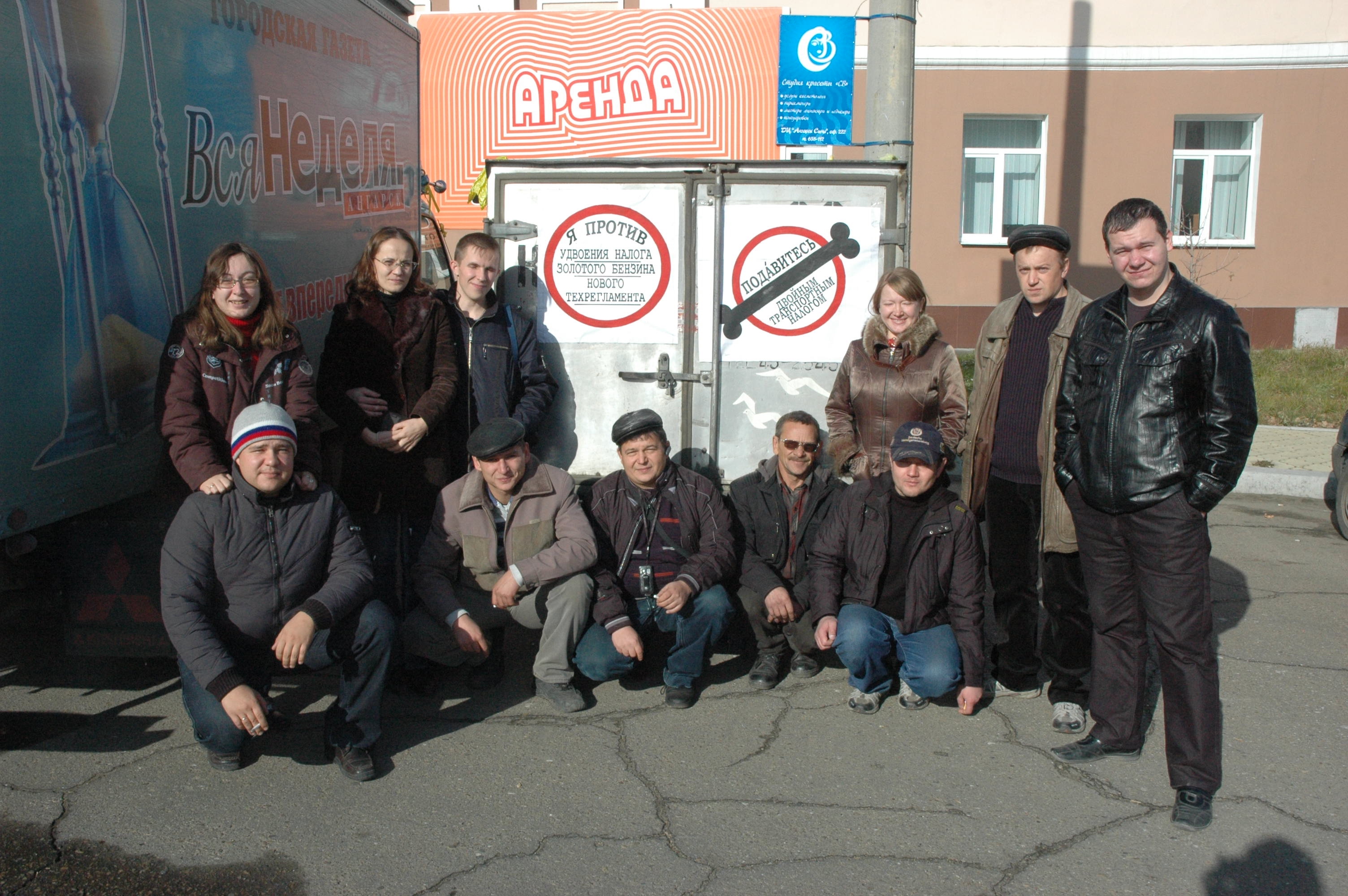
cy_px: 448
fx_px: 1235
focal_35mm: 33
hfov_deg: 57.3
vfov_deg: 39.9
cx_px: 674
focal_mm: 22
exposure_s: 1/640
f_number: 13
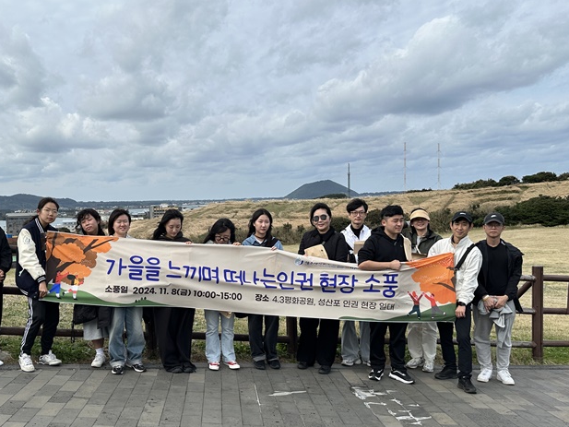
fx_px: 575
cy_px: 263
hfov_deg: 52.0
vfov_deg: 40.5
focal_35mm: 35
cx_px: 212
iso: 80
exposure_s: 1/4348
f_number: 1.78
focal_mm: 6.86
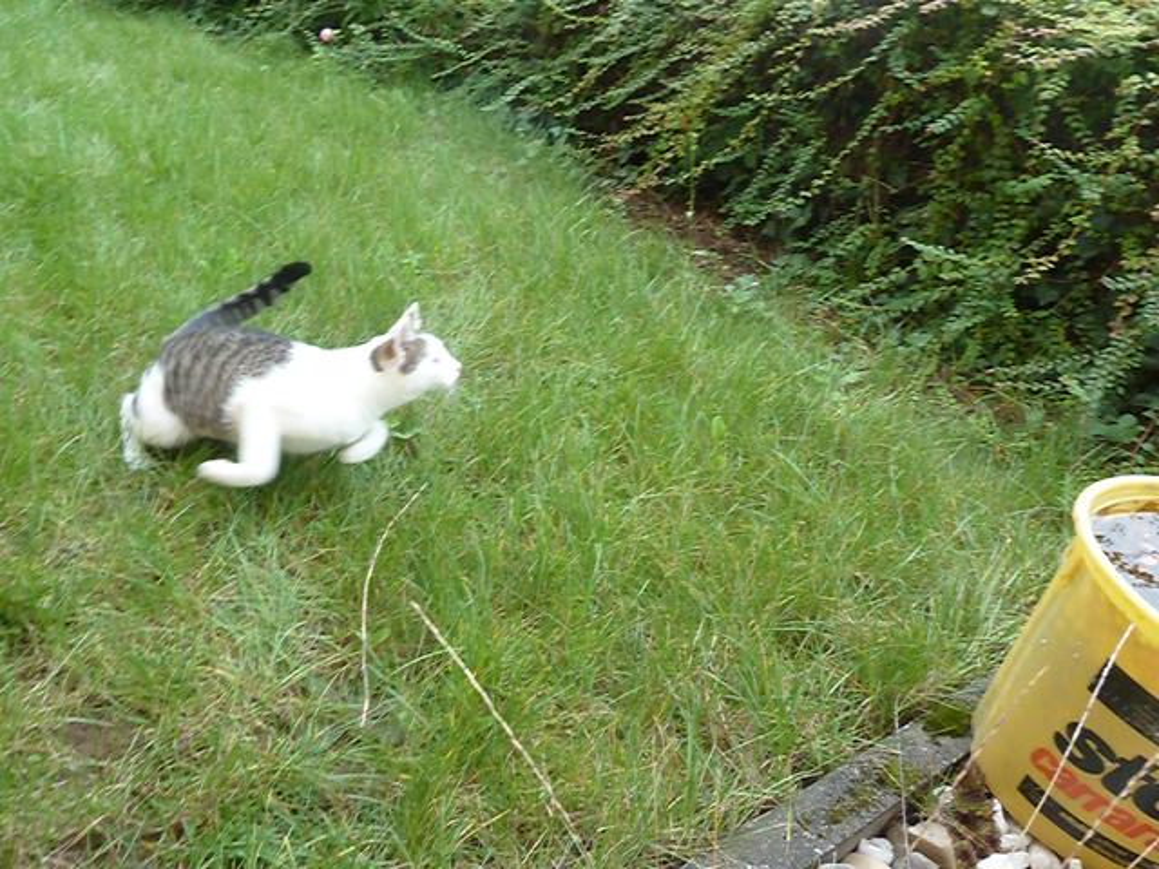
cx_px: 580
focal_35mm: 25
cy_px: 434
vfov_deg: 54.9
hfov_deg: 69.4
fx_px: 837
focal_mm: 4.1
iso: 500
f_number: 4
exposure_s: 1/160
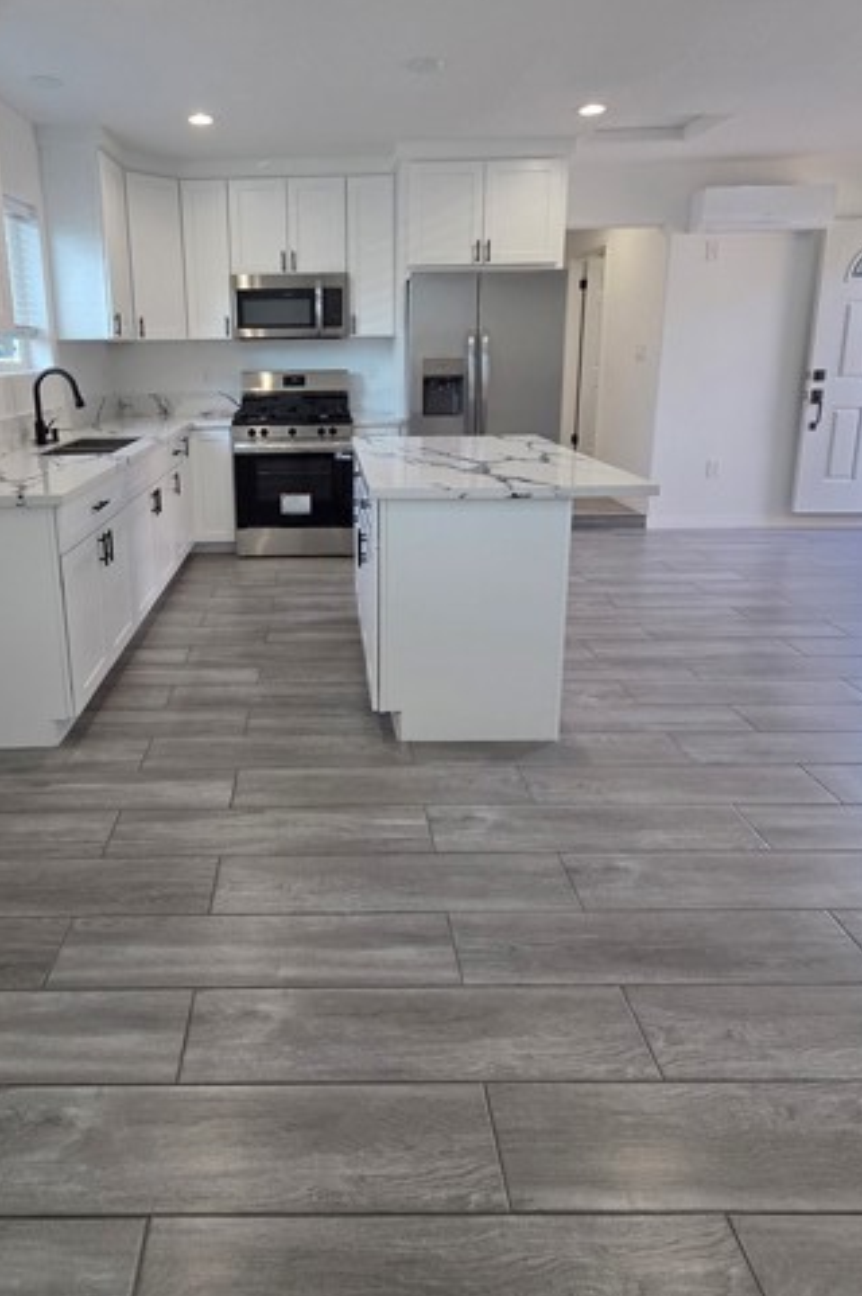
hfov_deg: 66.2
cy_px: 496
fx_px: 647
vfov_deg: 88.5
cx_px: 318
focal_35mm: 18
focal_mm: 2.2
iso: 125
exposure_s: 1/120
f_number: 2.2
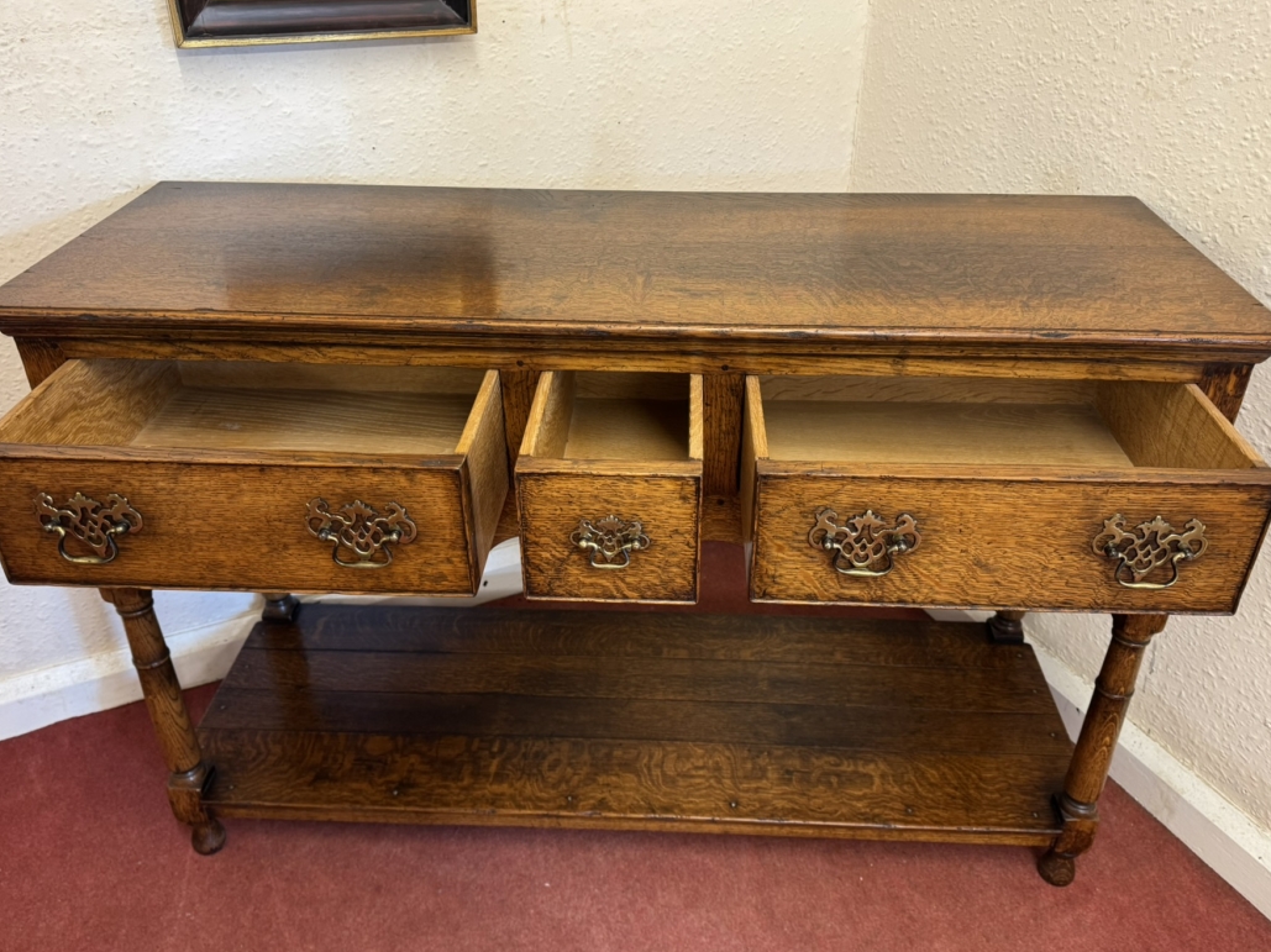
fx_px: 1028
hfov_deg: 63.5
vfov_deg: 49.7
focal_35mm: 28
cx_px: 642
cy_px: 474
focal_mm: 6.76
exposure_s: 1/50
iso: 200
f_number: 1.78
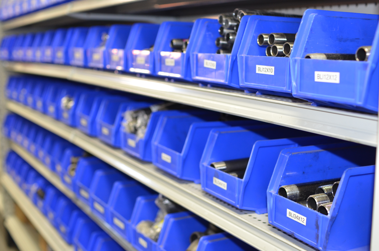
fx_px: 473
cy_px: 126
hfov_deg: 43.7
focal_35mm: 45
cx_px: 190
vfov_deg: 29.7
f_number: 2.8
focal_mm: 30
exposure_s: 1/60
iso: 640
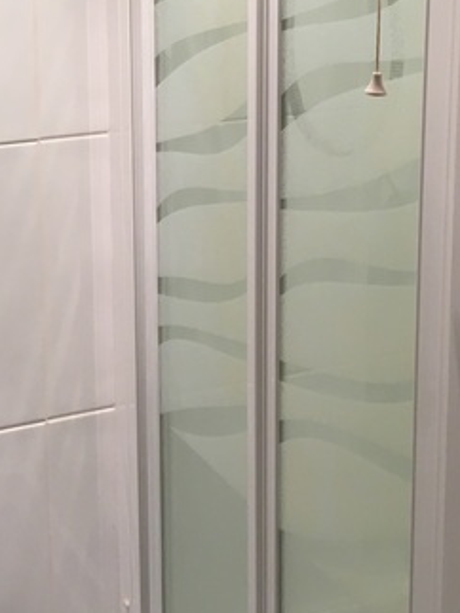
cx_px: 110
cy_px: 108
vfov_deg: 27.5
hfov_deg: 21.1
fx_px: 1223
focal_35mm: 69
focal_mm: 4.15
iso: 64
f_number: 2.2
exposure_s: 1/33
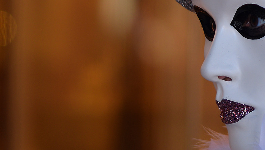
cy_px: -12
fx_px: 3554
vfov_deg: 2.4
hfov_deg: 4.3
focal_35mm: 506
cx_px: 253
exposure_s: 1/160
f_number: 3
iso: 100
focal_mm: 105
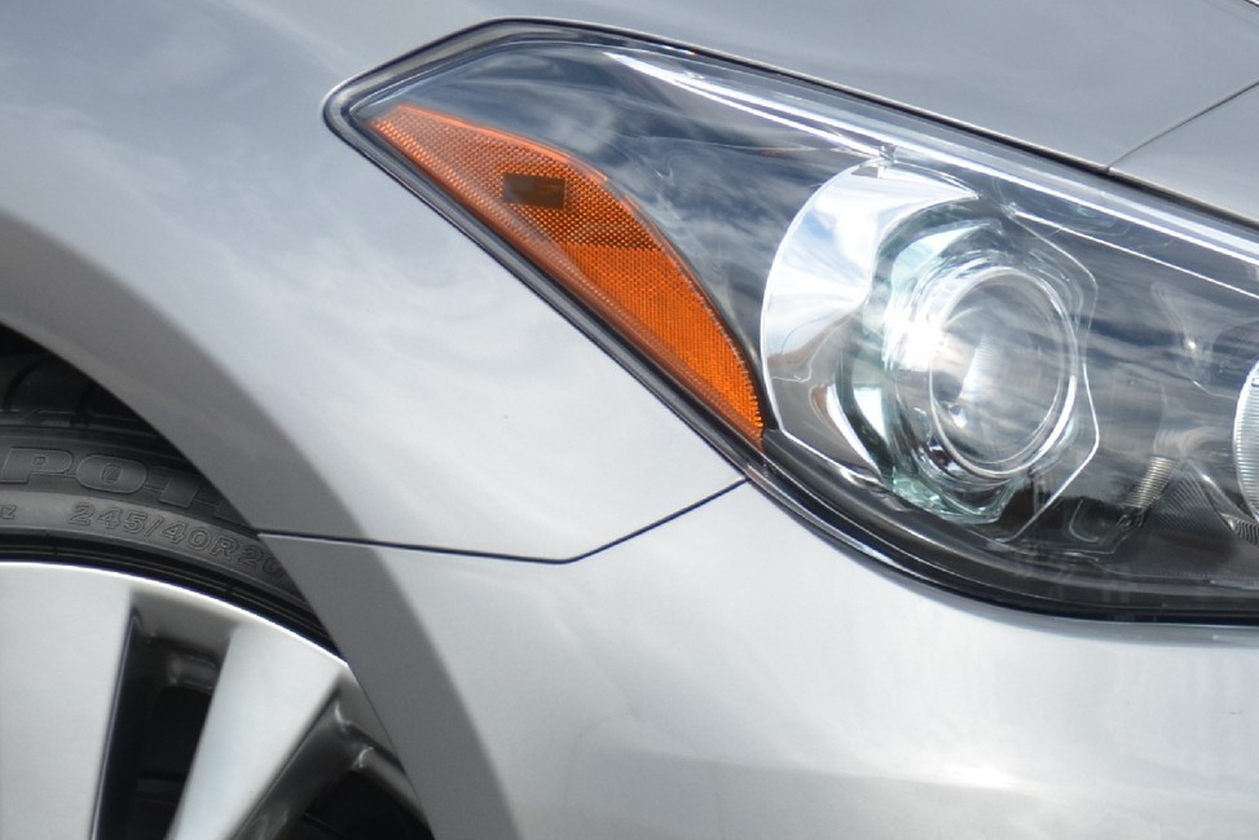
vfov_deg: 1.8
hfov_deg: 2.7
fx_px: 26896
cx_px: 1130
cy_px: 764
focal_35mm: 769
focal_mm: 200
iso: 220
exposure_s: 1/500
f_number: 5.6
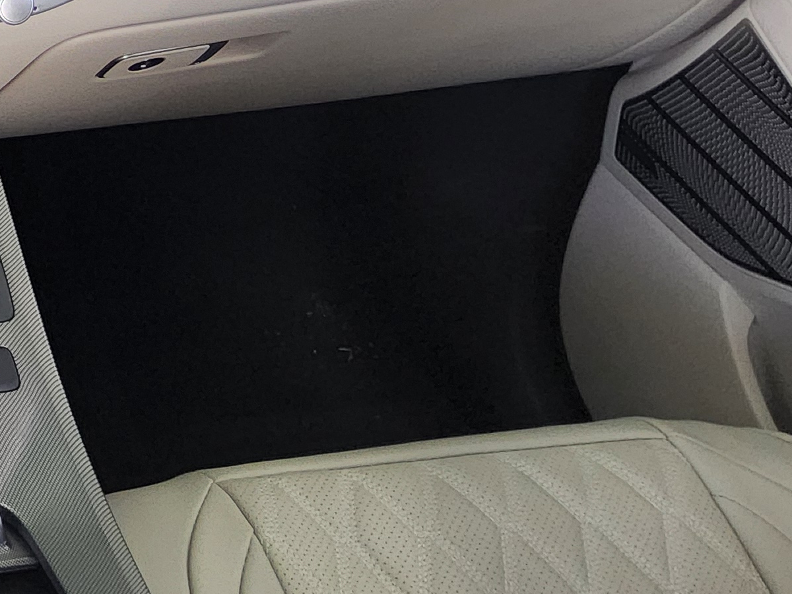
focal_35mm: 86
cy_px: -111
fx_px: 1968
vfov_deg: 16.5
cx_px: -538
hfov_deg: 18.8
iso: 160
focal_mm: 3.08
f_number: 2
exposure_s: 1/100
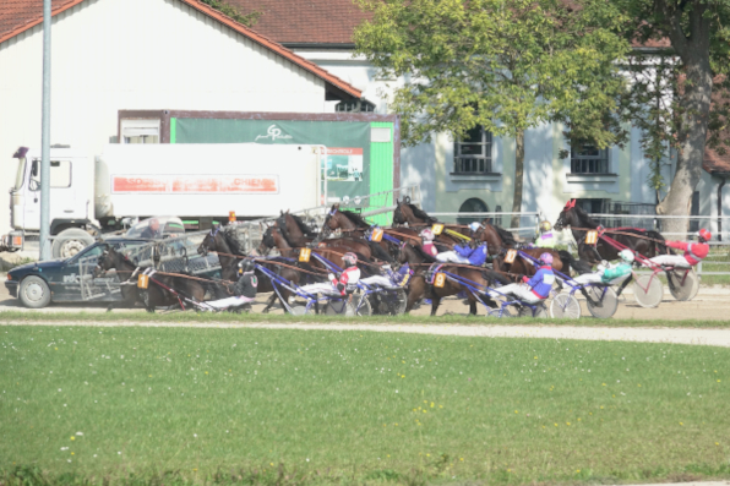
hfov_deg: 5.7
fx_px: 7318
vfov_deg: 3.8
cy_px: 243
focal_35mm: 361
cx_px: 365
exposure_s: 1/1000
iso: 400
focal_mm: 132.24
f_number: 7.1
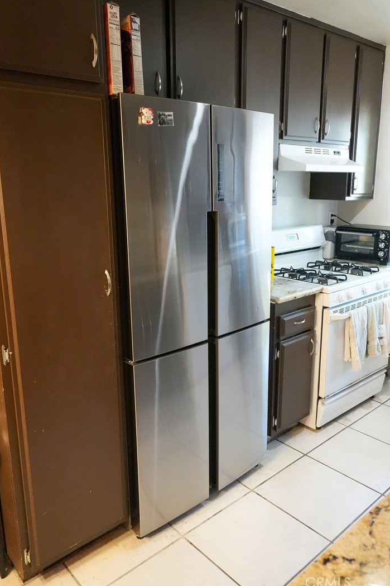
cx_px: 195
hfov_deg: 44.2
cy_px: 287
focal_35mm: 30
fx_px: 480
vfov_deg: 62.8
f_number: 4
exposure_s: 1/160
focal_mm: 19
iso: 3200
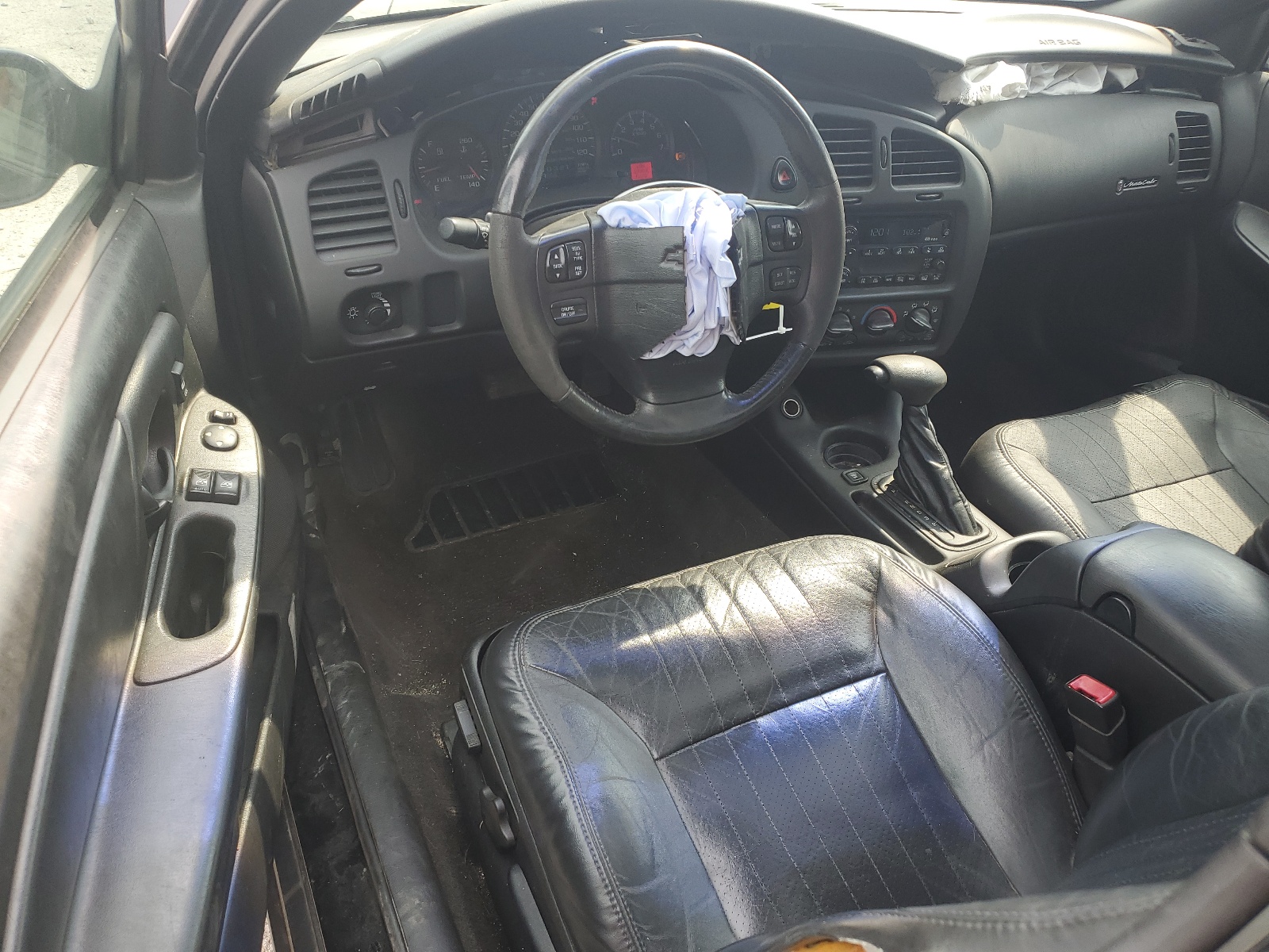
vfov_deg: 53.1
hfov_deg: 67.3
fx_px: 953
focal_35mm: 26
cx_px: 634
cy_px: 476
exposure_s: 1/312
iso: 50
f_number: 1.5
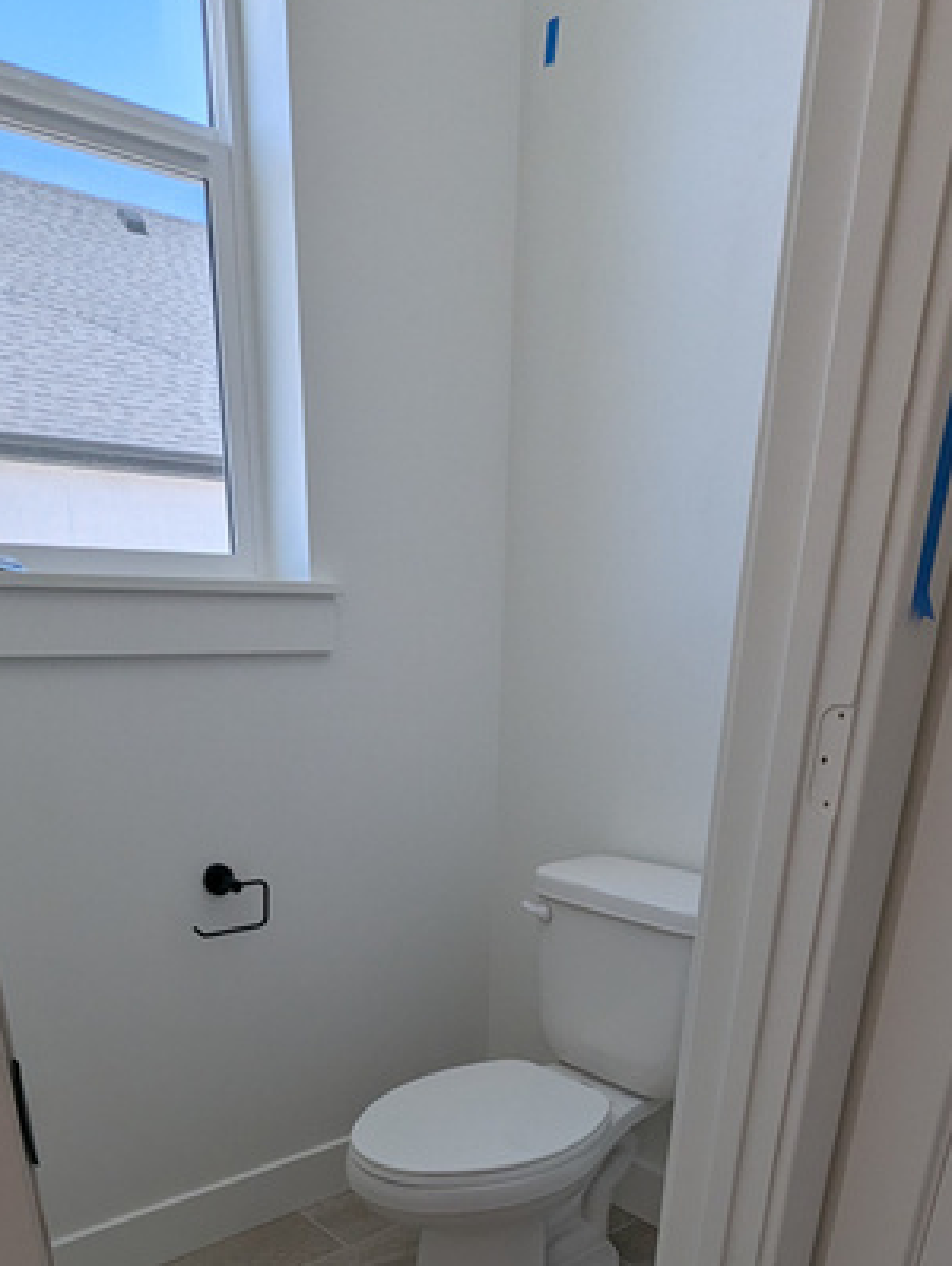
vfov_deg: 59.8
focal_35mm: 25
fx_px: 915
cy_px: 1120
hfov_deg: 54.9
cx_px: 454
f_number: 2.2
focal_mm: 1.95
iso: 48
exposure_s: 1/274
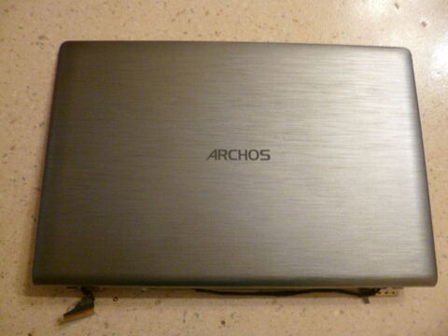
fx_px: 311
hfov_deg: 71.6
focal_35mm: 24
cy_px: 168
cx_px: 224
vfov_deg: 56.8
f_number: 2.5
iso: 400
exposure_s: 1/10
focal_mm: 4.3
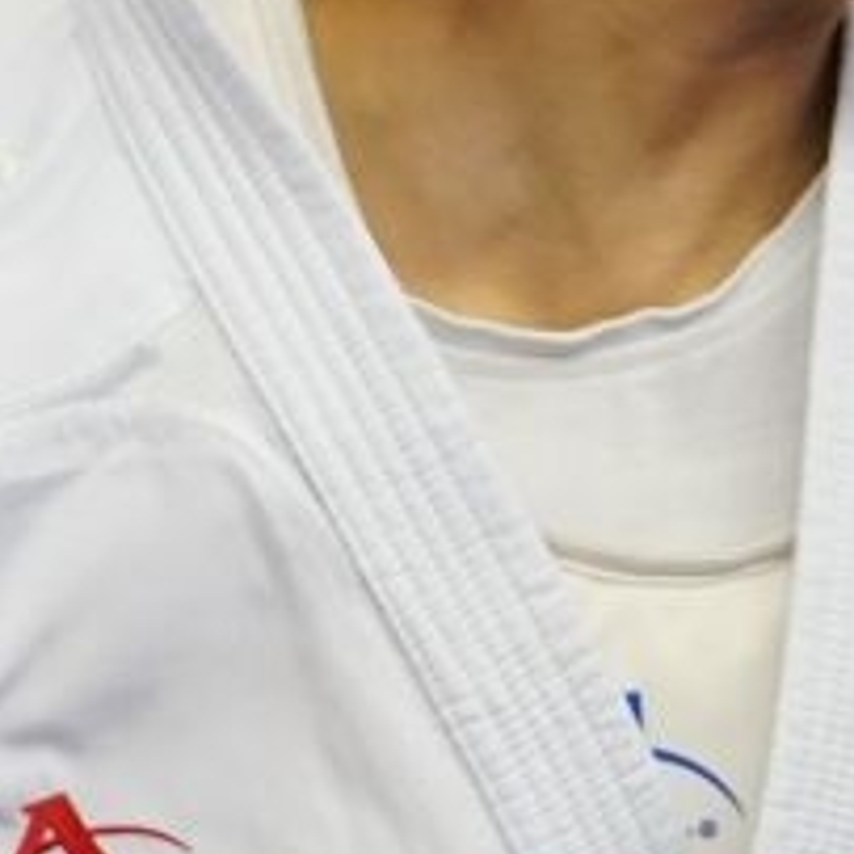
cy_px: 745
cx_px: 80
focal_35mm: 1132
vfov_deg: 1.5
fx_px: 31596
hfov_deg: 1.5
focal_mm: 150
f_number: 2.8
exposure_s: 1/1000
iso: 2500
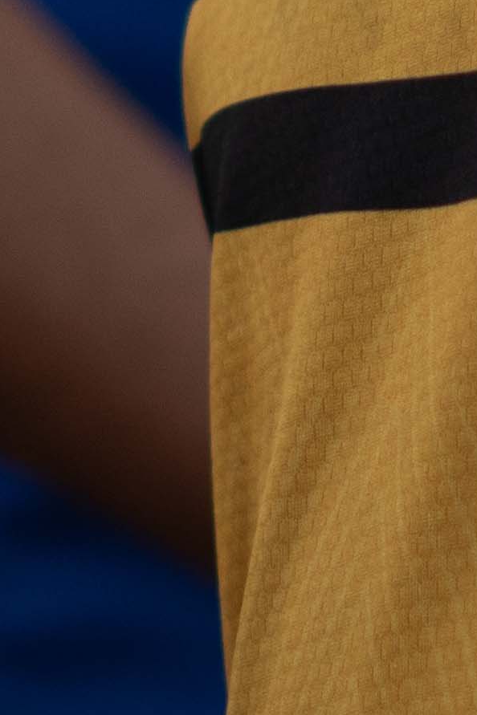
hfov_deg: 2.6
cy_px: -754
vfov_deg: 3.9
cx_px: 333
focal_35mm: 521
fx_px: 10354
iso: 200
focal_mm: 50
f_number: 1.8
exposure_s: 1/2000
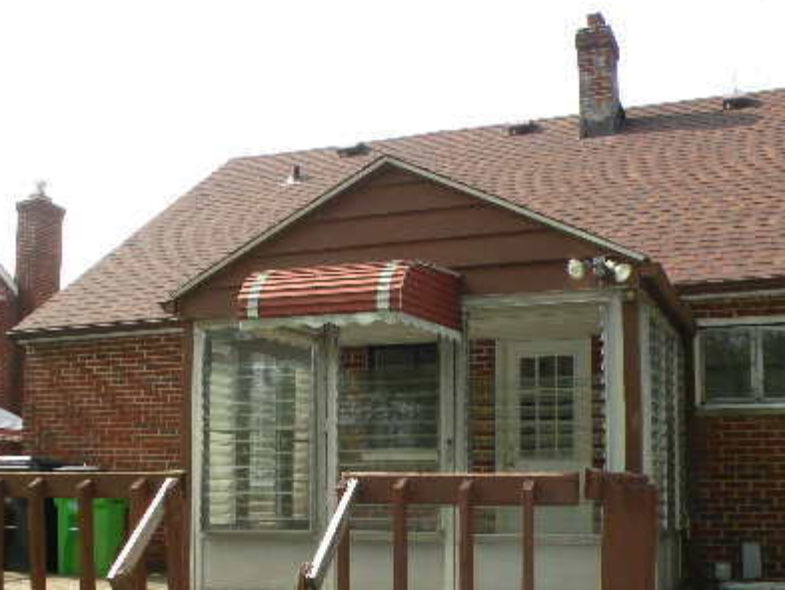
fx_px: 998
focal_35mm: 44
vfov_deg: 32.6
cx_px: 372
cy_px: 402
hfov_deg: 42.9
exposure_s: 1/207
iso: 94
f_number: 4.5
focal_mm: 4.7
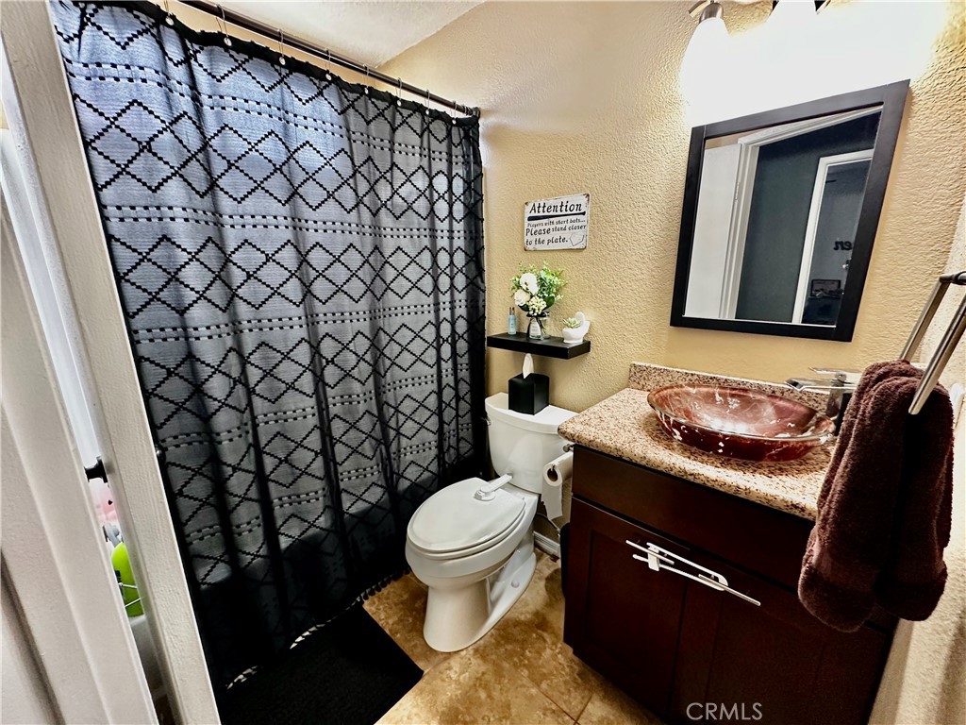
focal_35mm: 14
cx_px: 483
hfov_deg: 102.1
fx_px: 391
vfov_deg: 85.7
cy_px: 362
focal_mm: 2.22
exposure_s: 1/60
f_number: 2.2
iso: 400
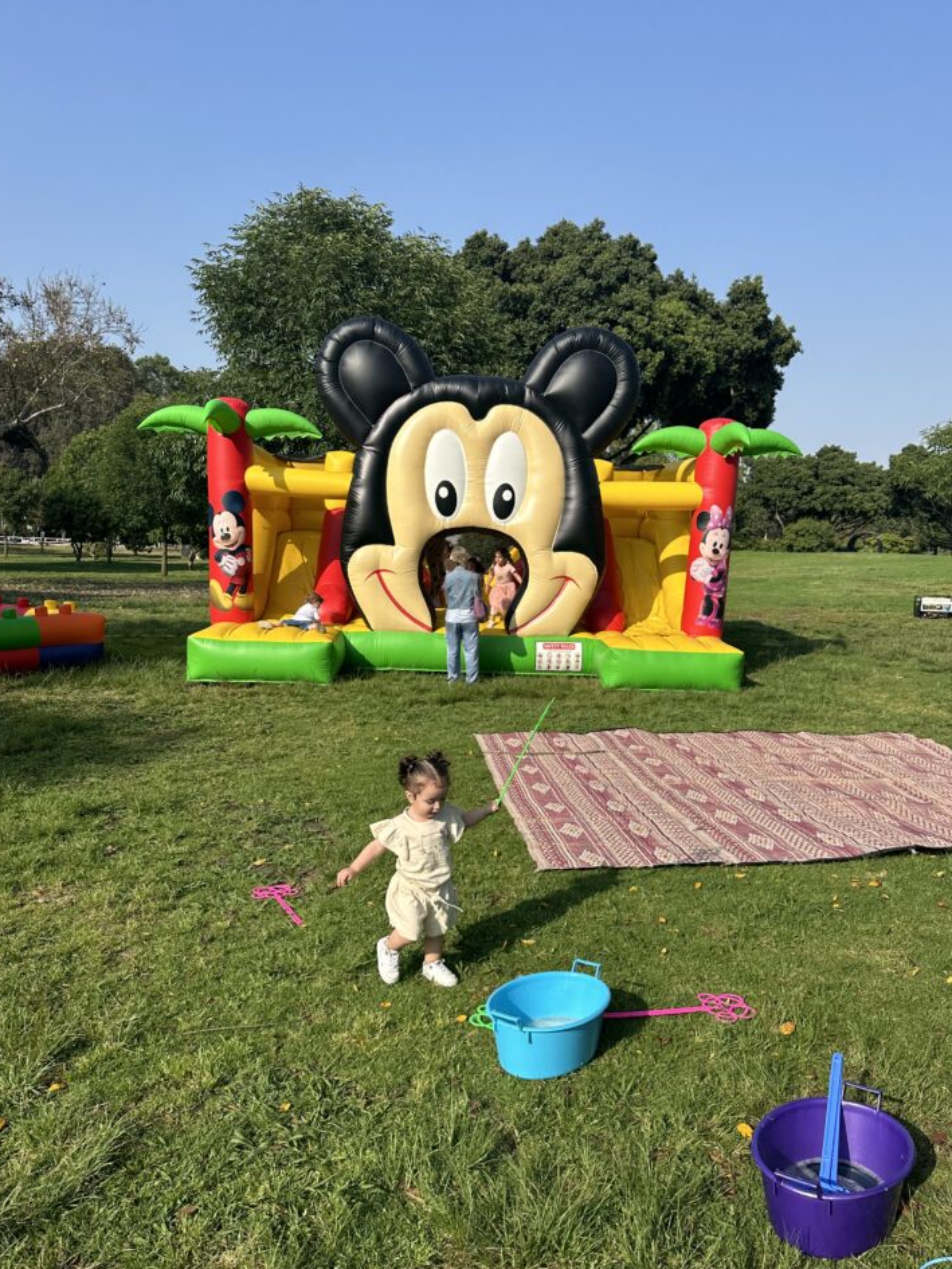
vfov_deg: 67.2
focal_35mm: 26
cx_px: 501
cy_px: 671
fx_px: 953
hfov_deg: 53.0
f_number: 1.78
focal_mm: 6.86
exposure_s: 1/4348
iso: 80
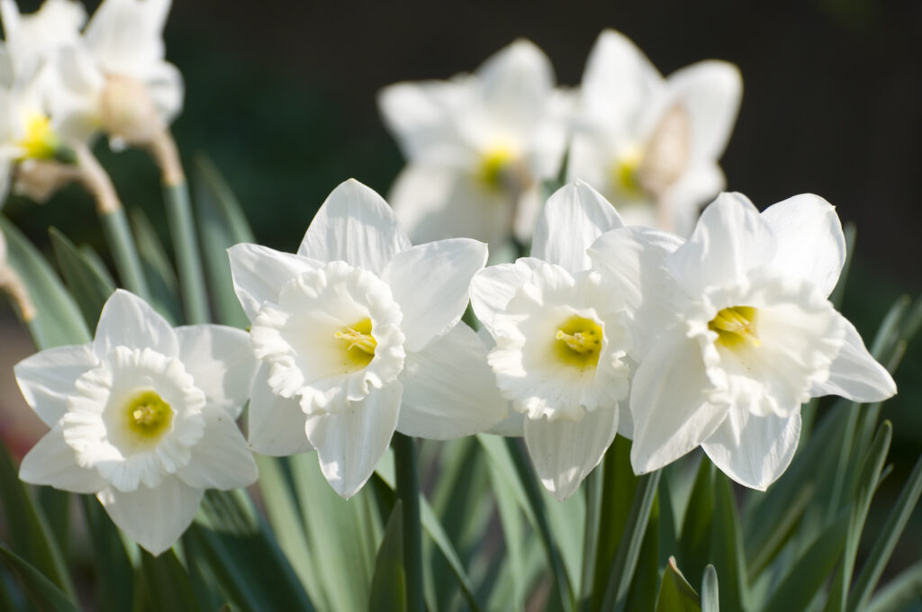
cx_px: 461
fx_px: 4297
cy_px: 306
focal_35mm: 168
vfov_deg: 8.1
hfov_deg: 12.2
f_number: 4.8
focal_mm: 112
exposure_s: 1/1600
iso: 200
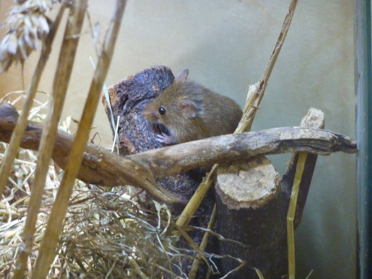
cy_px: 140
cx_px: 186
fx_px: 3224
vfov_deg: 5.0
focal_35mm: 300
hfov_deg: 6.6
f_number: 4.9
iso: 800
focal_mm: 49.2
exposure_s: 1/15
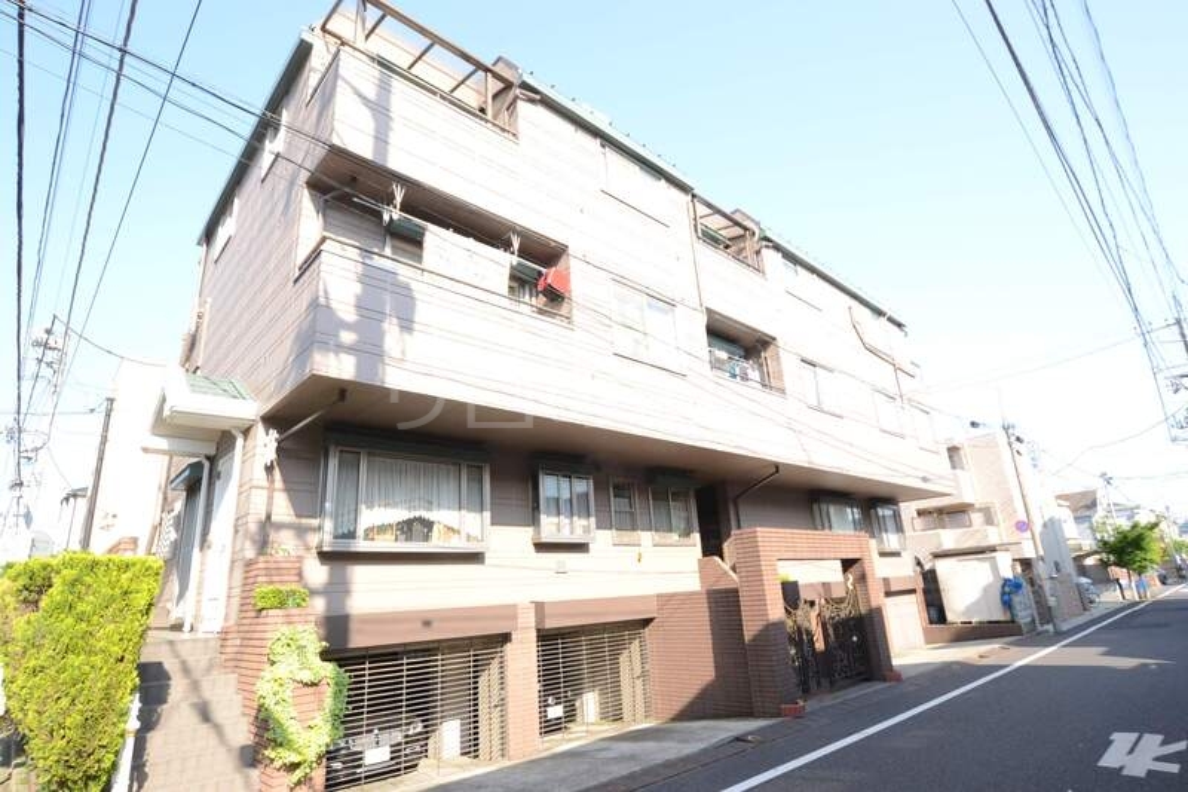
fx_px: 569
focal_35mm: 17
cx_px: 594
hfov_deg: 92.5
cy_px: 396
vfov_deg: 69.6
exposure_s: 1/320
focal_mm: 11.5
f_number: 9
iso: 800
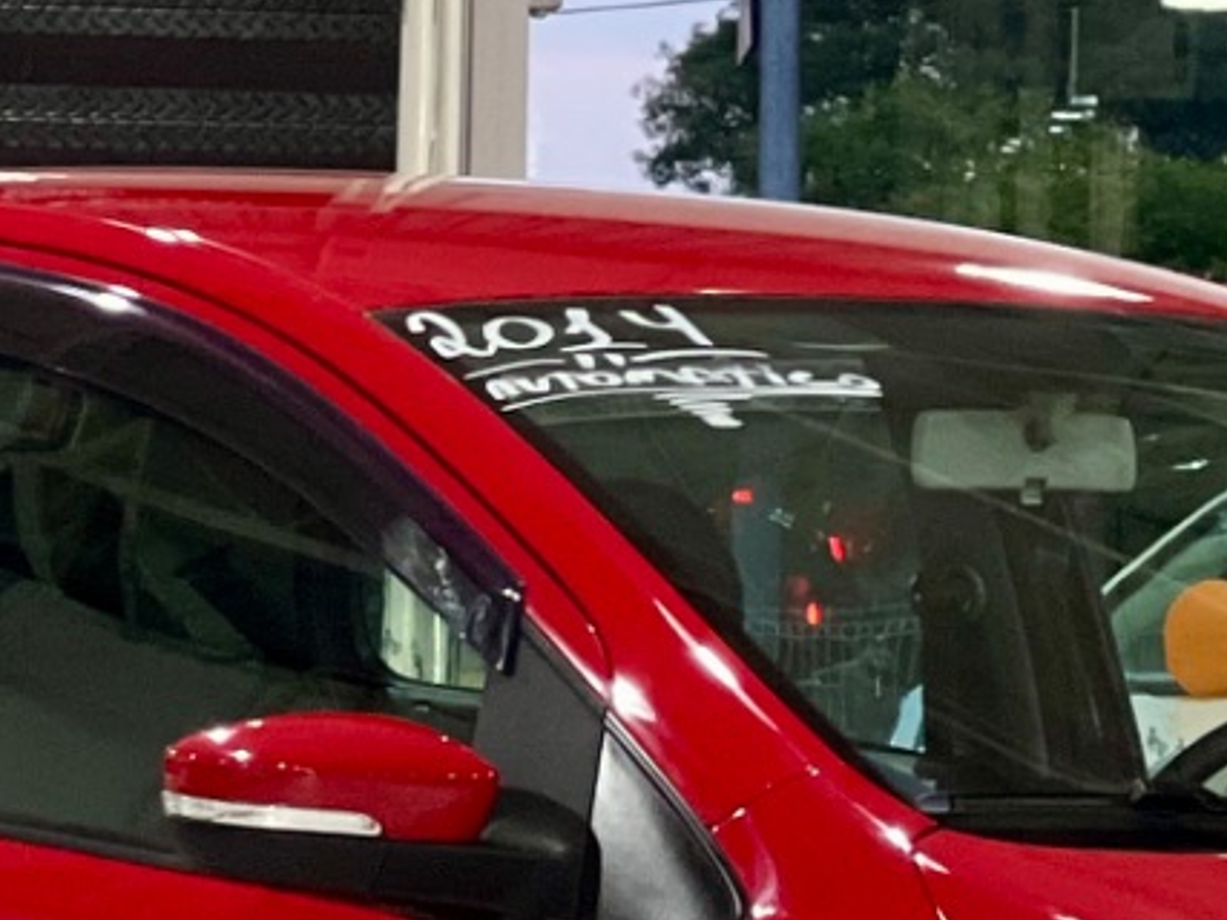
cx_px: 891
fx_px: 12261
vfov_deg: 4.3
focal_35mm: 346
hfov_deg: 5.7
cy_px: 923
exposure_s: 1/40
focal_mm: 9
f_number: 2.8
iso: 320
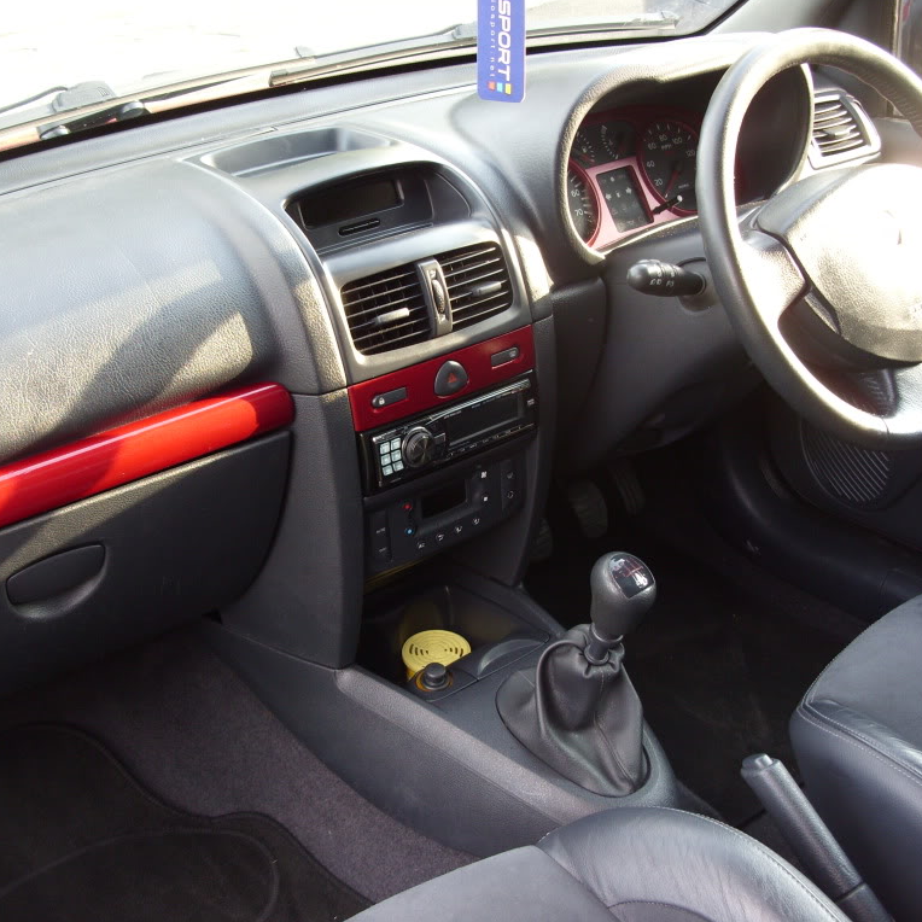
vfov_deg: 37.6
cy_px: 460
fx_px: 1356
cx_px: 395
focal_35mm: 45
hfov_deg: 37.5
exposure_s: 1/30
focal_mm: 6.3
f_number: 2.8
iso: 100
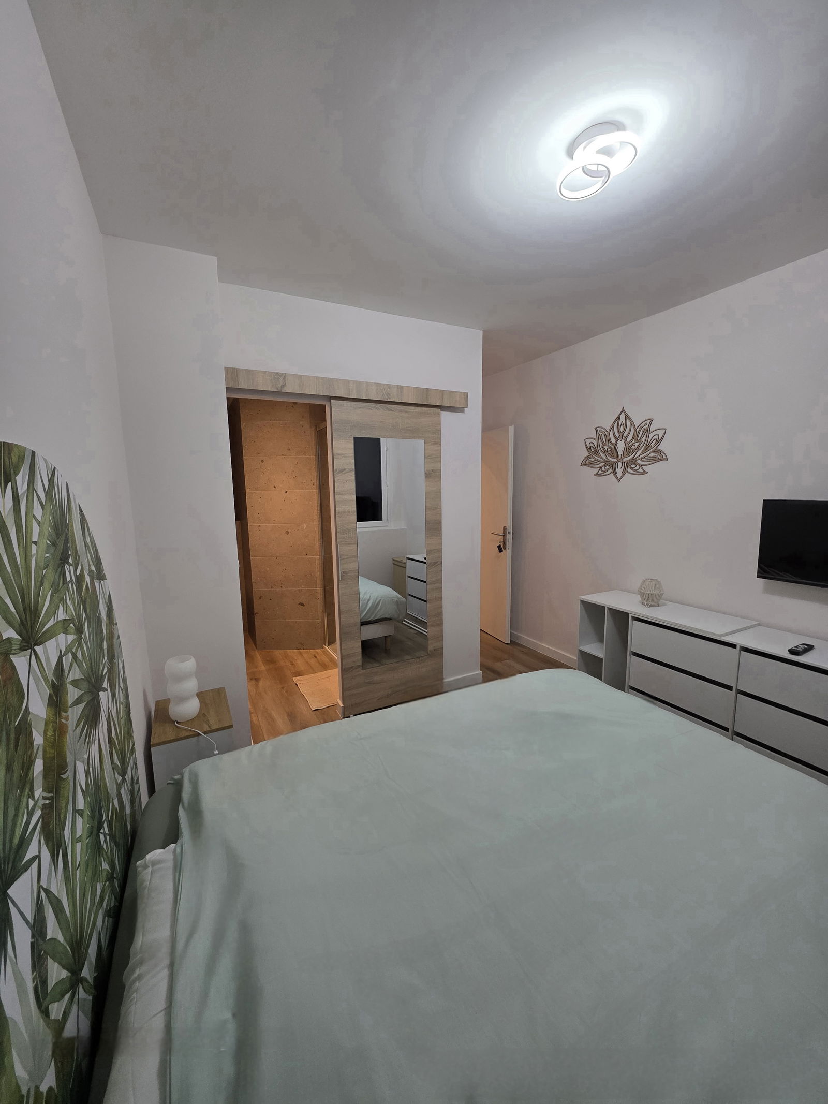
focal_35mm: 13
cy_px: 552
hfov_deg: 89.9
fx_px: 415
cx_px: 414
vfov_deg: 106.2
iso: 160
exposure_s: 1/101
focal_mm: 2.2
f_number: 1.9
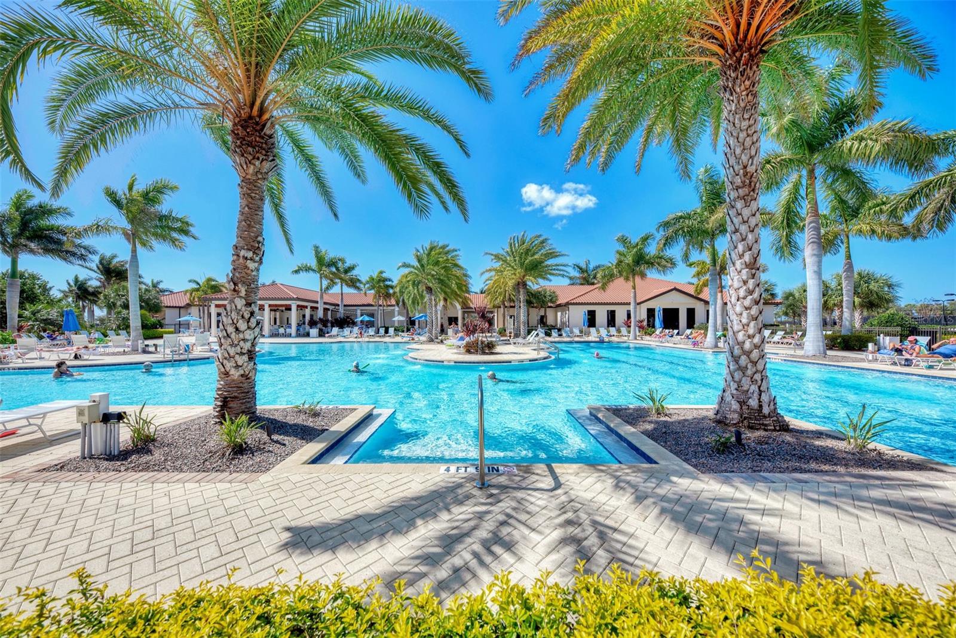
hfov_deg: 112.6
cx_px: 478
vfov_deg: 90.0
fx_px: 319
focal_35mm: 12
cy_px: 319
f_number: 7.1
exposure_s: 1/200
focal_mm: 12
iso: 125
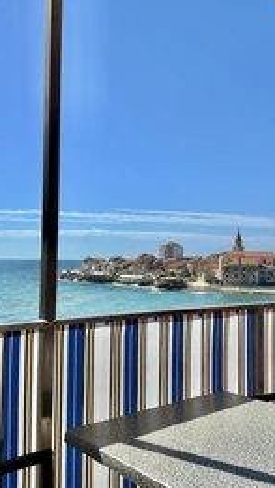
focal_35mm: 36
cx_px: 148
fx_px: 466
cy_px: 251
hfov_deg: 32.8
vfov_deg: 55.3
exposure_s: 1/7042
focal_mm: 6.86
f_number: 1.78
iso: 80
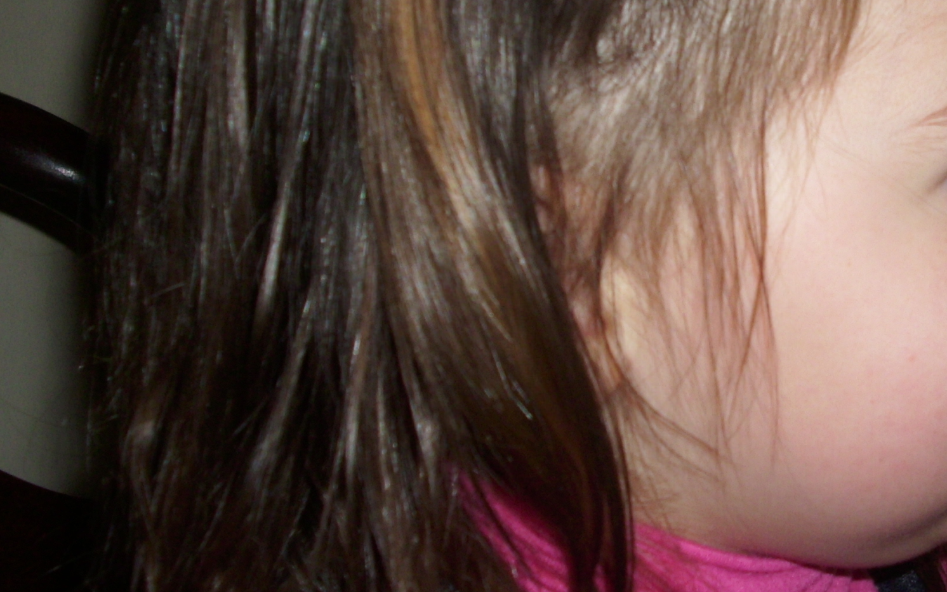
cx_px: 749
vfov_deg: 20.9
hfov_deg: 32.1
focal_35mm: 62
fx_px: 1600
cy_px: 214
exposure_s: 1/200
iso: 50
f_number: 2.8
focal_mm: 6.2
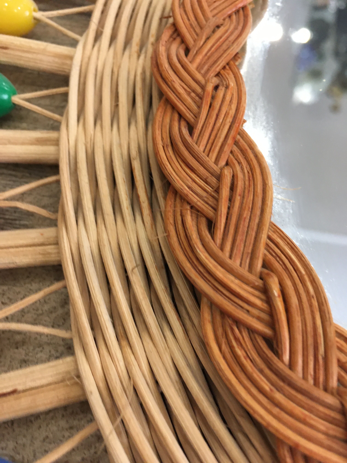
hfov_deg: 48.2
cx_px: 174
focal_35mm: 29
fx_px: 388
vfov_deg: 61.7
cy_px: 232
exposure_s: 1/33
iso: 200
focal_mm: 4.15
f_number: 2.2
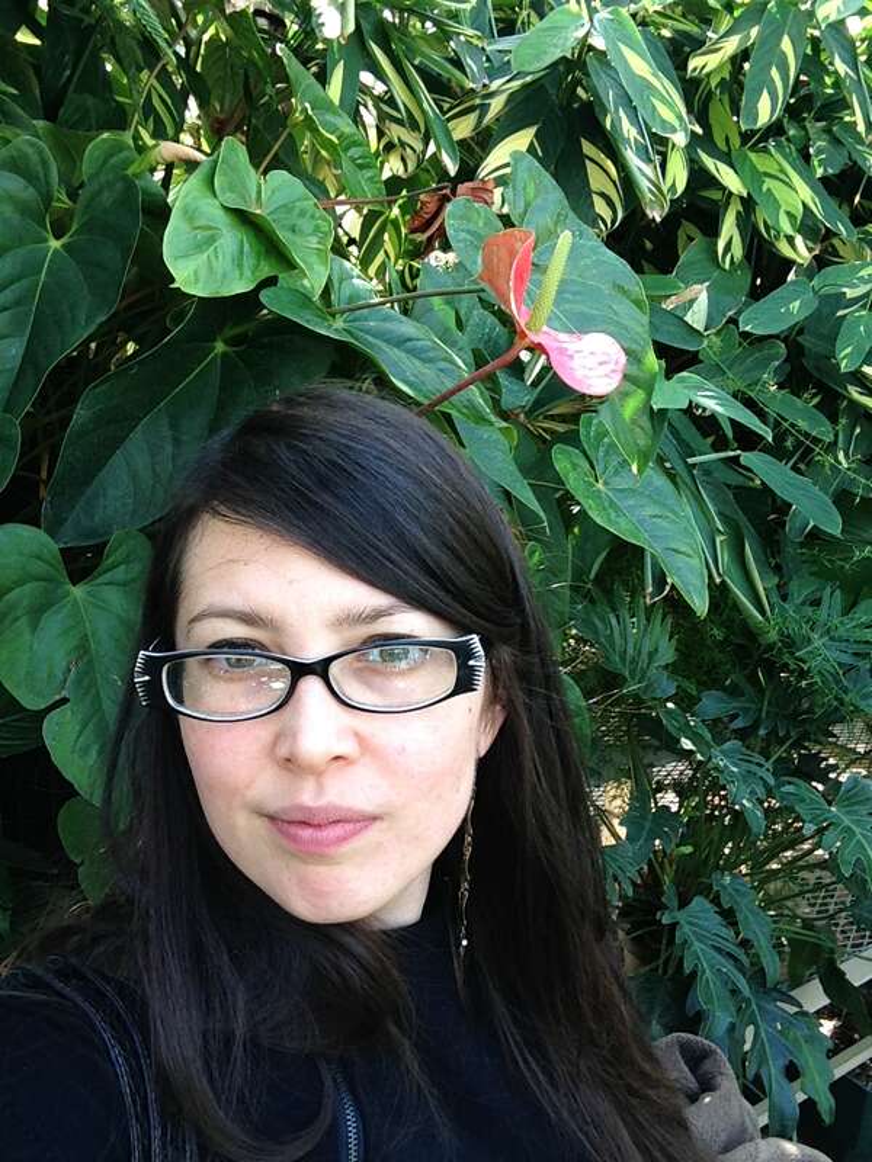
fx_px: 1176
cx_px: 436
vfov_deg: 52.6
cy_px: 581
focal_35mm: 35
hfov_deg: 40.7
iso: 32
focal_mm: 2.18
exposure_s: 1/60
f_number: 2.4
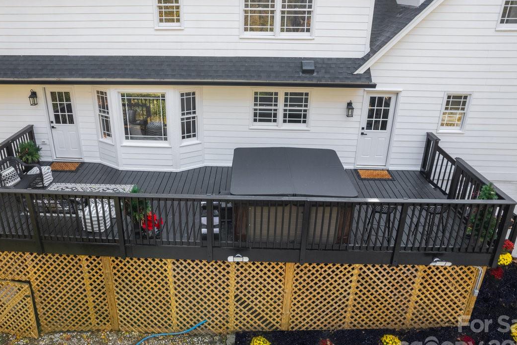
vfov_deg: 47.9
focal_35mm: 27
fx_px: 388
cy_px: 161
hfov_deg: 67.1
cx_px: 227
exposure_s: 1/200
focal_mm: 8.38
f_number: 2.8
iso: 100
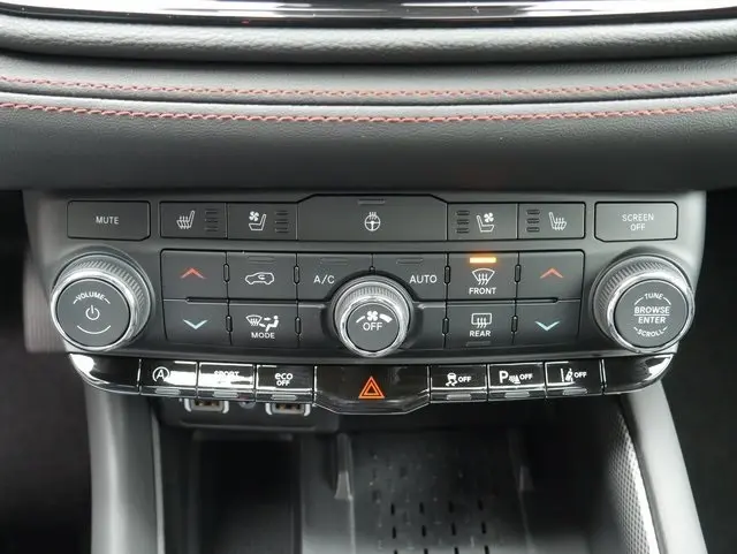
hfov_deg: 44.8
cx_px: 368
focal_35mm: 42
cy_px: 277
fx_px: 895
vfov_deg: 34.4
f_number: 5
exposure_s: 1/30
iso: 3200
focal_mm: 21
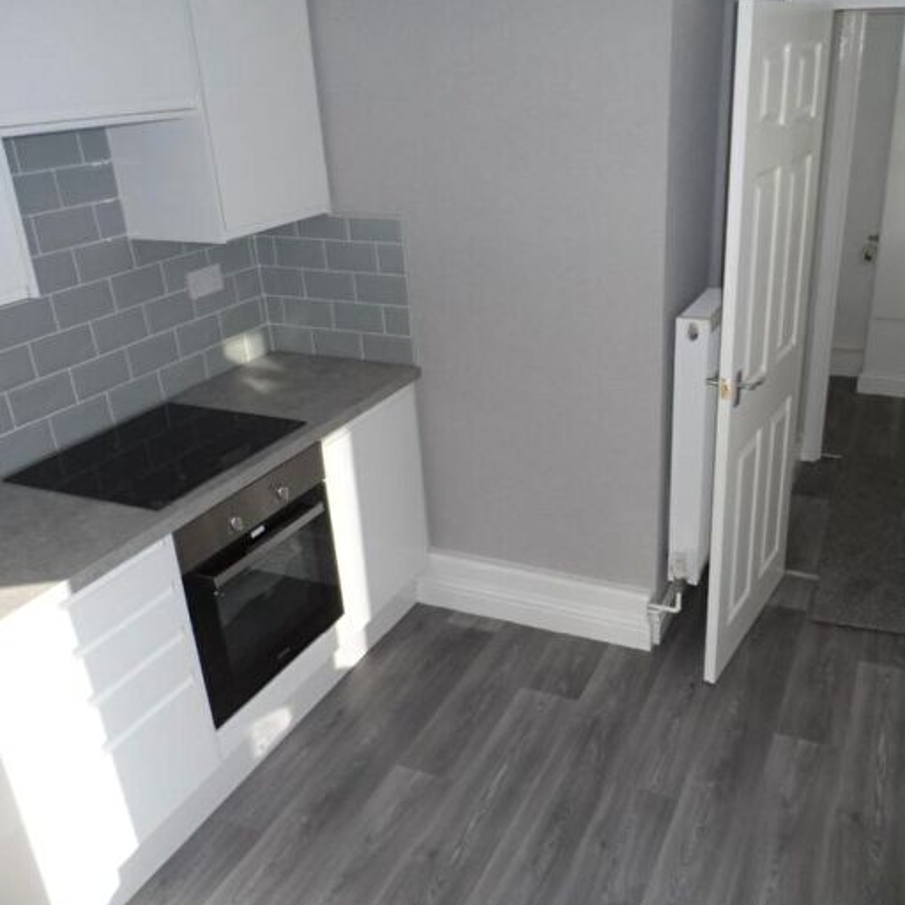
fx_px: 858
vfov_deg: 55.6
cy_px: 459
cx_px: 548
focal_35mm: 29
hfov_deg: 55.2
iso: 120
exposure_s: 1/350
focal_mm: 4
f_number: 3.2
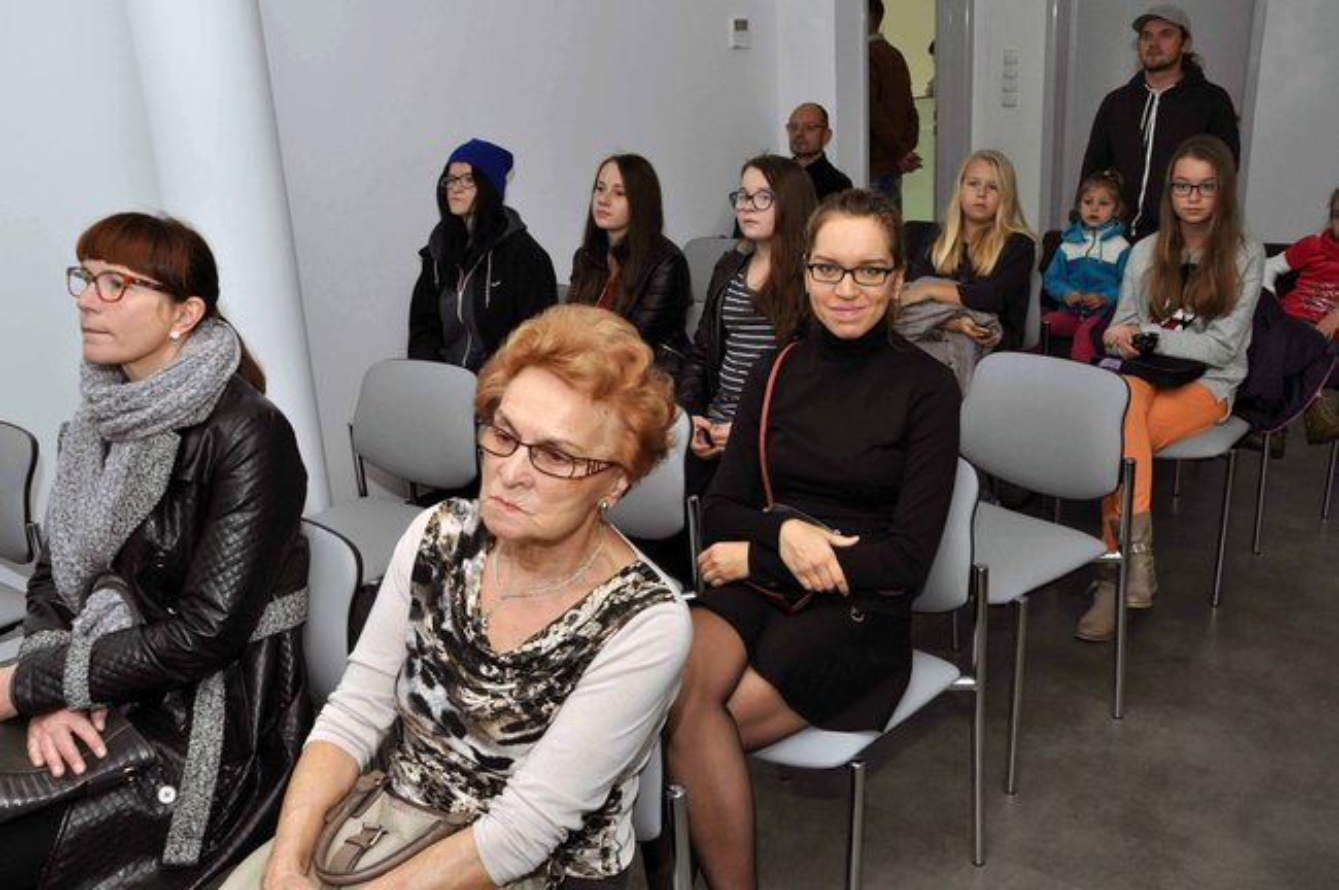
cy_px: 445
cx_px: 670
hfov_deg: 57.3
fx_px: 1226
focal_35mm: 33
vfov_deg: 39.9
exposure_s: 1/60
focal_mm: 22
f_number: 13
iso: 800
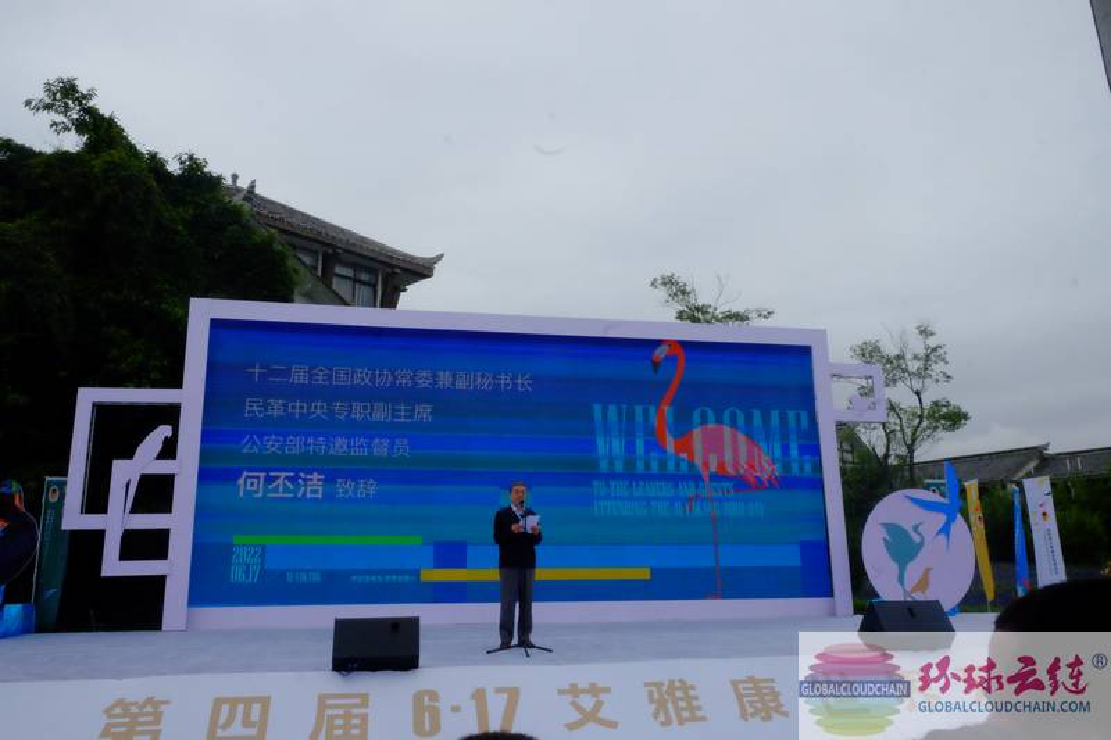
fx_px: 833
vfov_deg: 47.9
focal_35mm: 27
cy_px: 370
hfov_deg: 67.4
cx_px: 556
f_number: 22
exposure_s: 1/1000
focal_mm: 18
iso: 4000
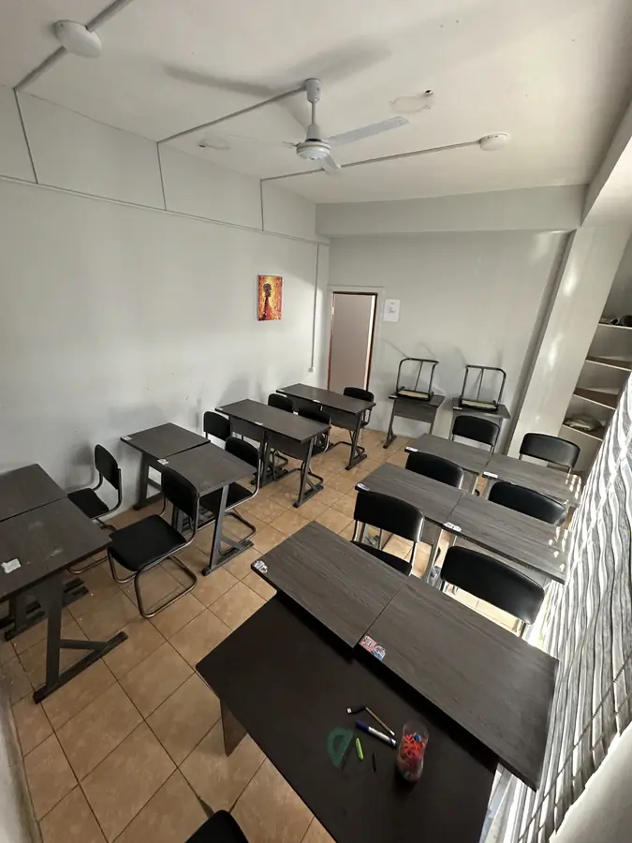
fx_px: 341
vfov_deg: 102.1
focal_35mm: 14
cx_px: 316
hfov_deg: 85.7
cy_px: 422
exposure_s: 1/60
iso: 400
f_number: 2.2
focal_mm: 2.22
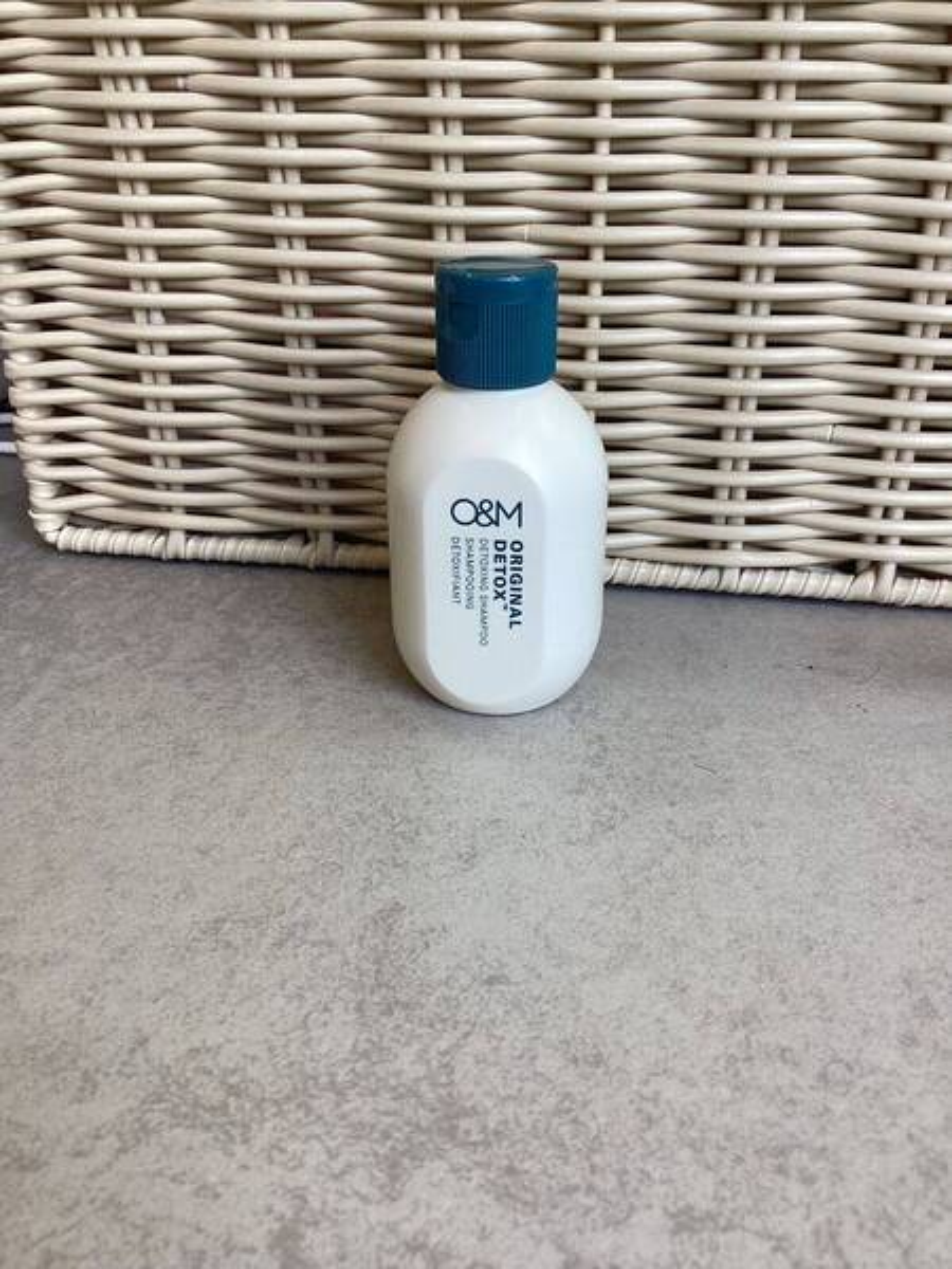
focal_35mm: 31
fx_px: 1137
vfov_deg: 58.4
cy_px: 634
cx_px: 476
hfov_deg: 45.4
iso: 40
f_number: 2.4
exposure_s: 1/100
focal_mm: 3.3
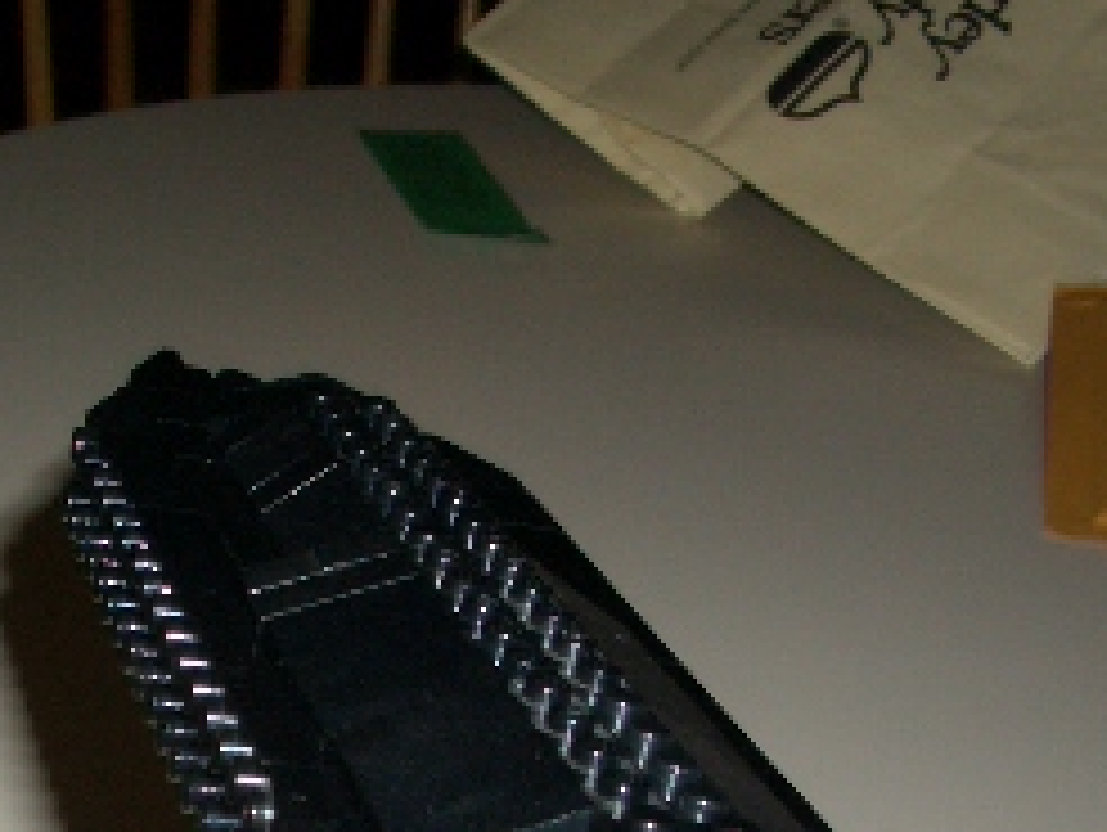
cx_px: 153
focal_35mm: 91
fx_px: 2913
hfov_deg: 21.1
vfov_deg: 15.7
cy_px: 971
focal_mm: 5.8
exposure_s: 1/60
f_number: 4.3
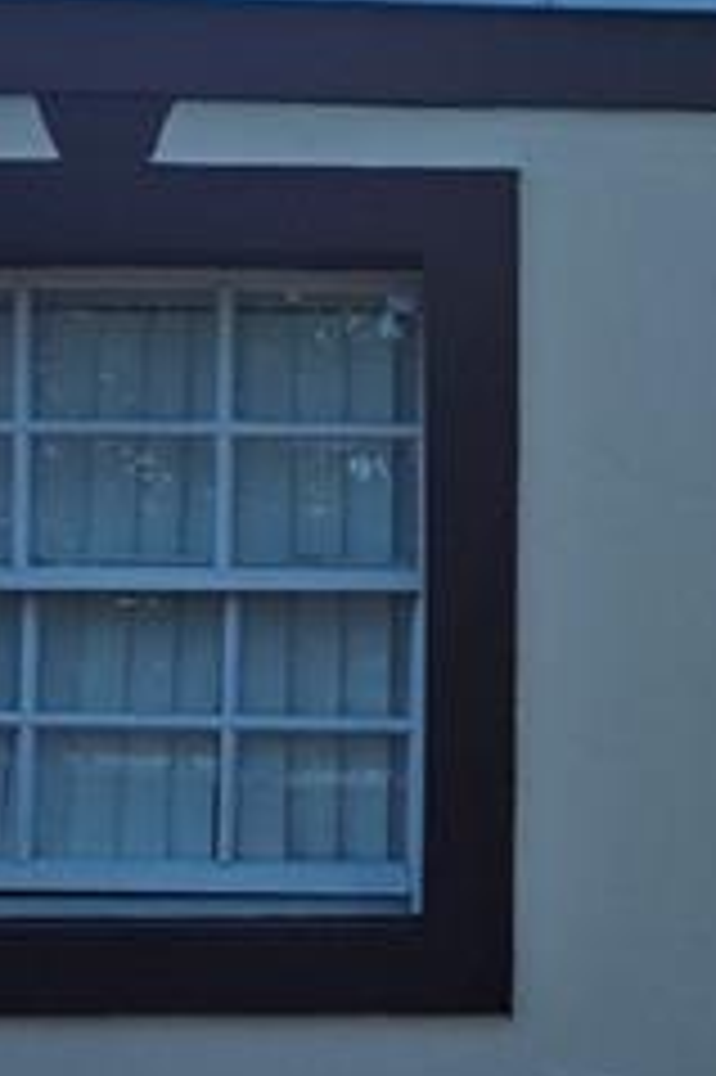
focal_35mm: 120
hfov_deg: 10.9
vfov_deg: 17.0
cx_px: 1153
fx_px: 3585
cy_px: 734
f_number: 1.7
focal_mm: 6.3
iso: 50
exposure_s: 1/7944
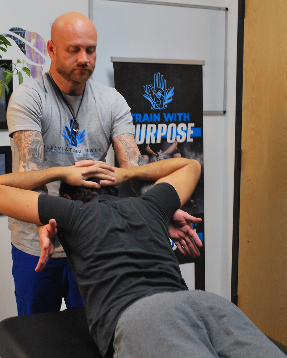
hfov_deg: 23.8
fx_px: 679
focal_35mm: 64
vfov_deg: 29.6
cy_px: 183
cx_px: 104
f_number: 5.6
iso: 200
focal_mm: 26
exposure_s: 1/13
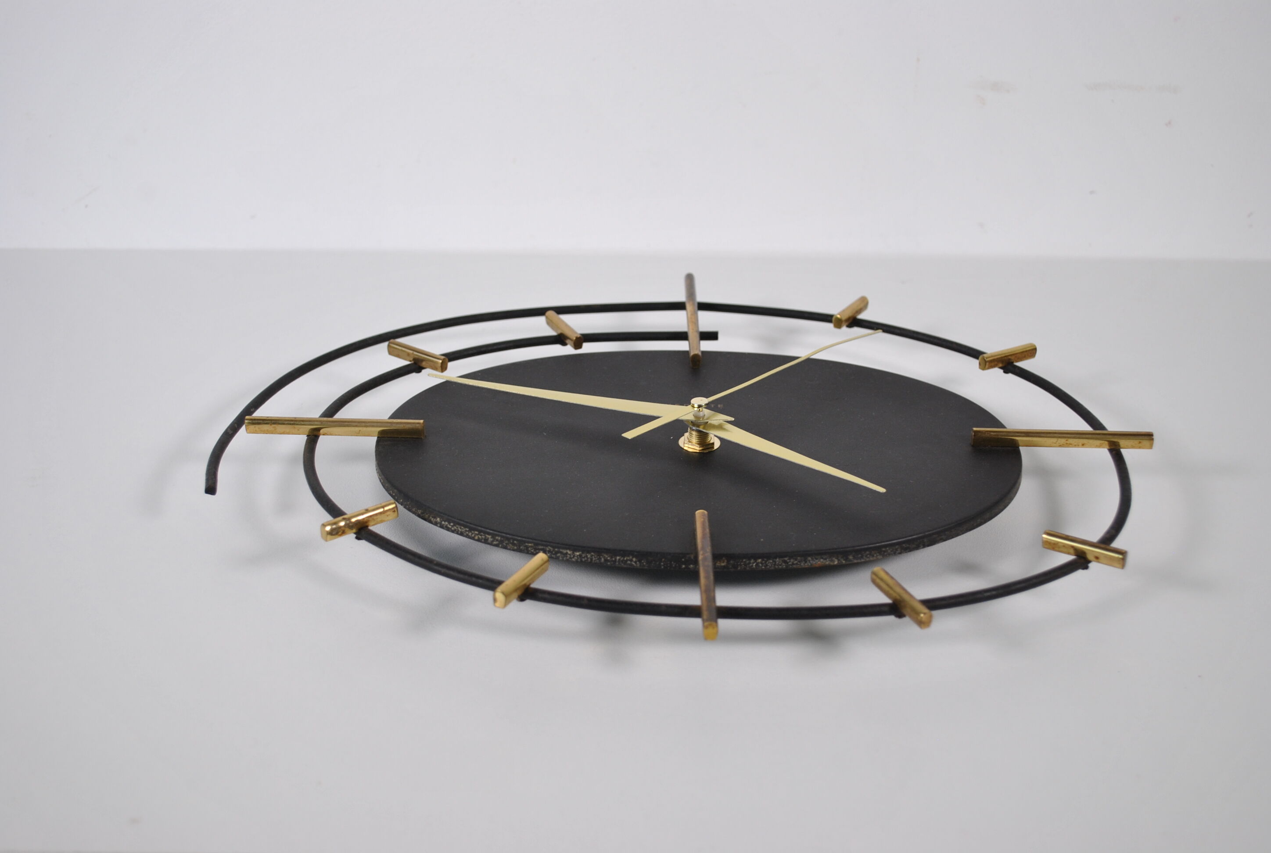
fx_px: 1698
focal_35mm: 48
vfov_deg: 28.2
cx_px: 636
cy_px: 426
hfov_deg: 41.0
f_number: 5.6
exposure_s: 1/160
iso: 200
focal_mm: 32
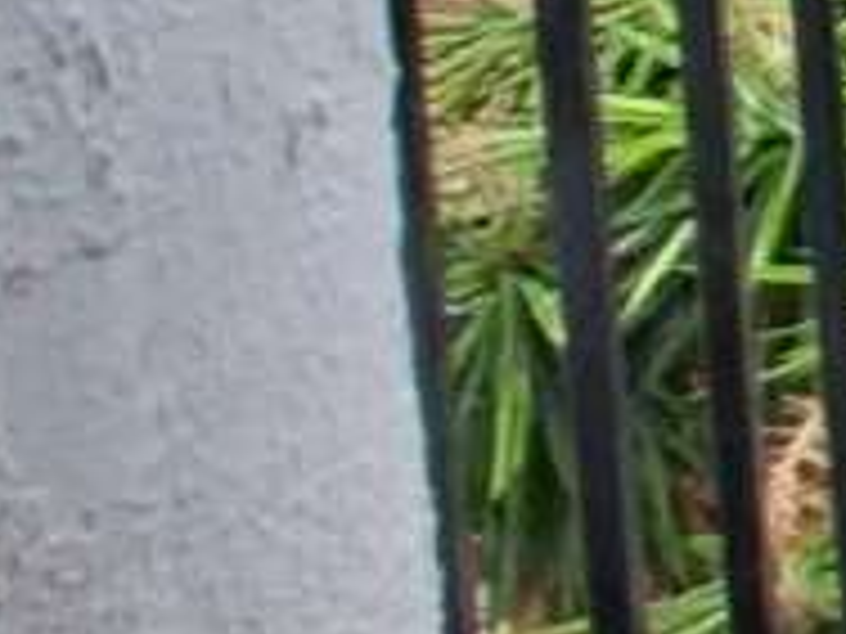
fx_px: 2542
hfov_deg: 8.8
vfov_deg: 11.4
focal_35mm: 104
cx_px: 3172
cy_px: -964
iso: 40
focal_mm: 1.74
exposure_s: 1/60
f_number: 2.2
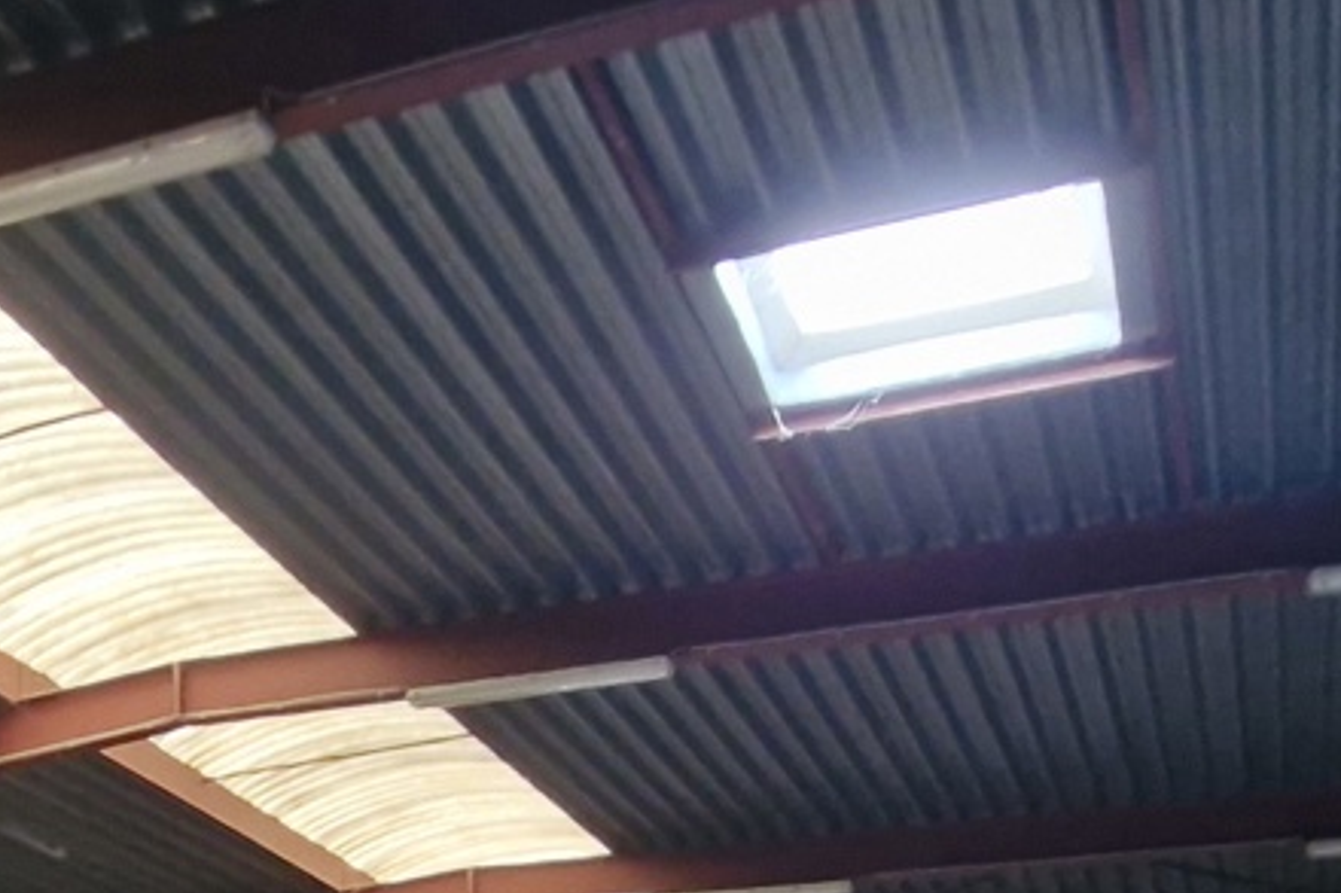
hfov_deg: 30.9
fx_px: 2197
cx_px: -67
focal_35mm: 59
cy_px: 1451
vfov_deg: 19.2
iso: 500
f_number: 2.2
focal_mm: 1.74
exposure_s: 1/33
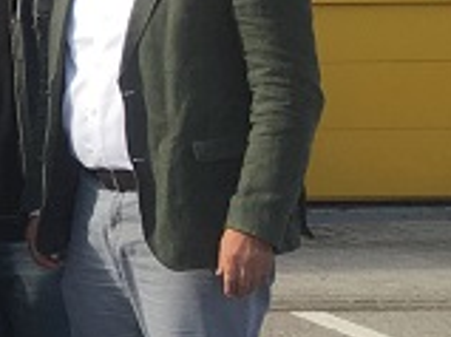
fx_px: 2435
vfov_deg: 7.9
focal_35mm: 187
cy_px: 59
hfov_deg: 9.0
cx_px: -803
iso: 25
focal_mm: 4.15
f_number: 2.2
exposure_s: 1/680
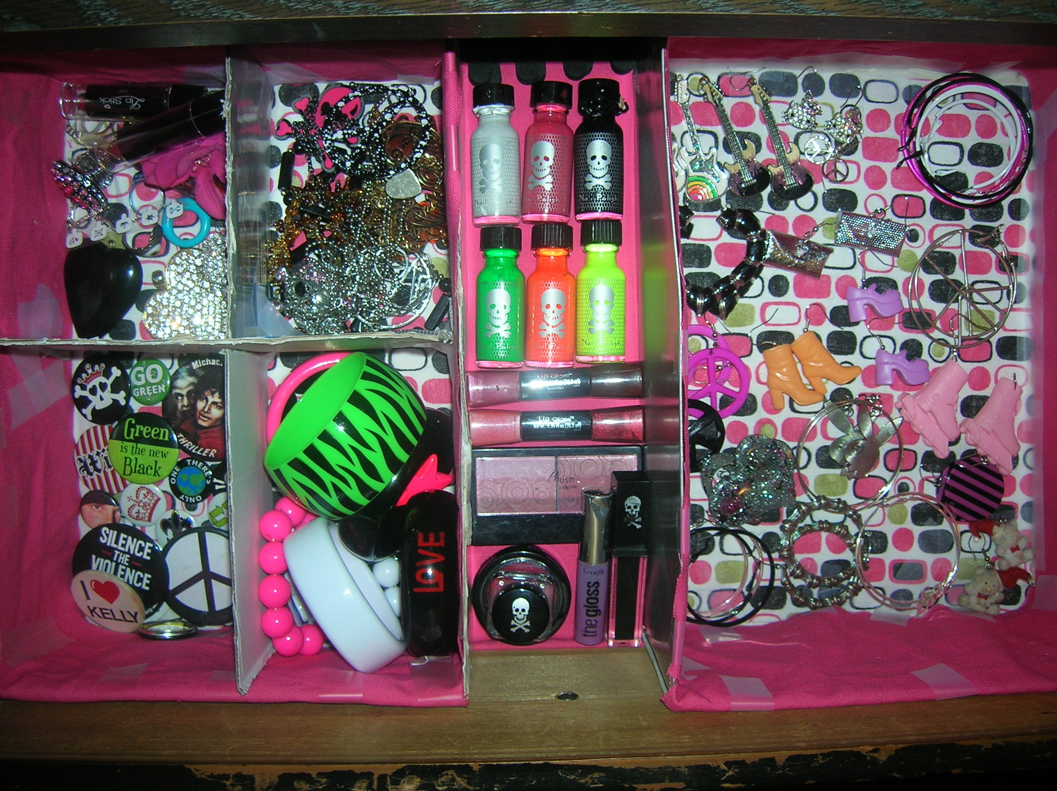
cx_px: 528
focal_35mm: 34
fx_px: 1037
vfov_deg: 41.7
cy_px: 396
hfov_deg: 54.0
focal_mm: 5.7
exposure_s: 1/60.1
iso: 50
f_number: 2.9
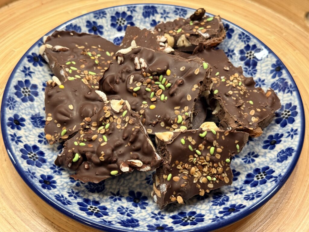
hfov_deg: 39.7
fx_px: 428
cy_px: 116
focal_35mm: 48
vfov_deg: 30.3
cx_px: 154
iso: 320
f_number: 1.78
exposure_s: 1/40
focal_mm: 6.76
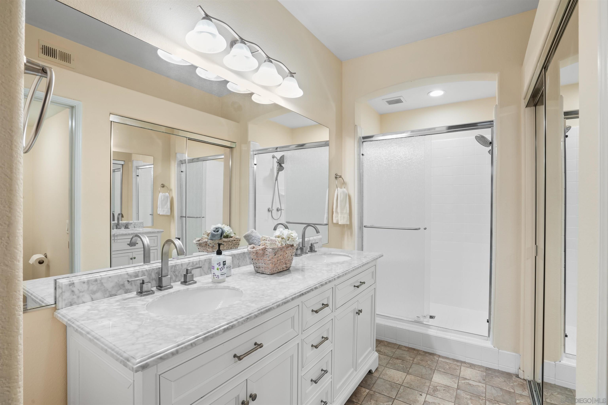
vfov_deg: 73.7
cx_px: 304
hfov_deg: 96.7
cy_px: 202
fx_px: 270
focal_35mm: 16
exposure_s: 1/6
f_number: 11
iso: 500
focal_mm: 16
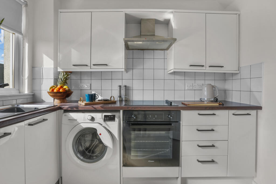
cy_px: 92
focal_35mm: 17
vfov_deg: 70.5
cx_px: 138
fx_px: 130
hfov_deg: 93.3
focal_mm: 17
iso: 250
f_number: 9
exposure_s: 1/30
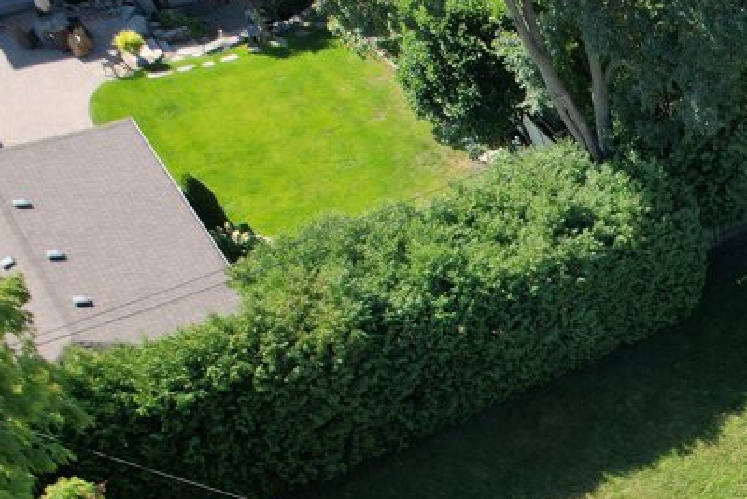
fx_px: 1370
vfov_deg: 19.2
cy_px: 630
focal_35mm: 66
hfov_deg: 24.3
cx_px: 1104
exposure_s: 1/725
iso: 100
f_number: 2.8
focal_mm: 8.38
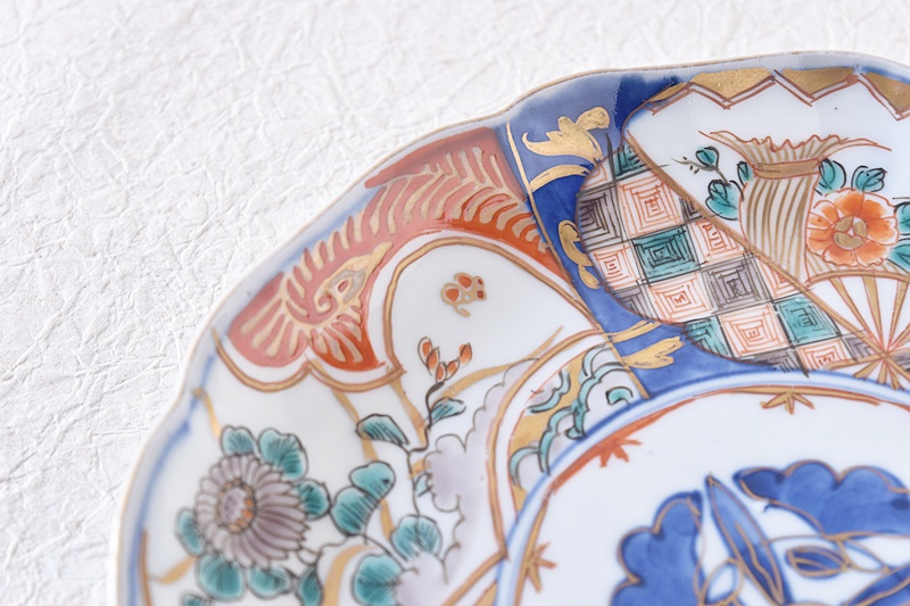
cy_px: 303
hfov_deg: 24.6
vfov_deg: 16.5
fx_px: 2085
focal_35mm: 82
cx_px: 455
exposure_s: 1/3
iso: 200
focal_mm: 55
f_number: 5.6
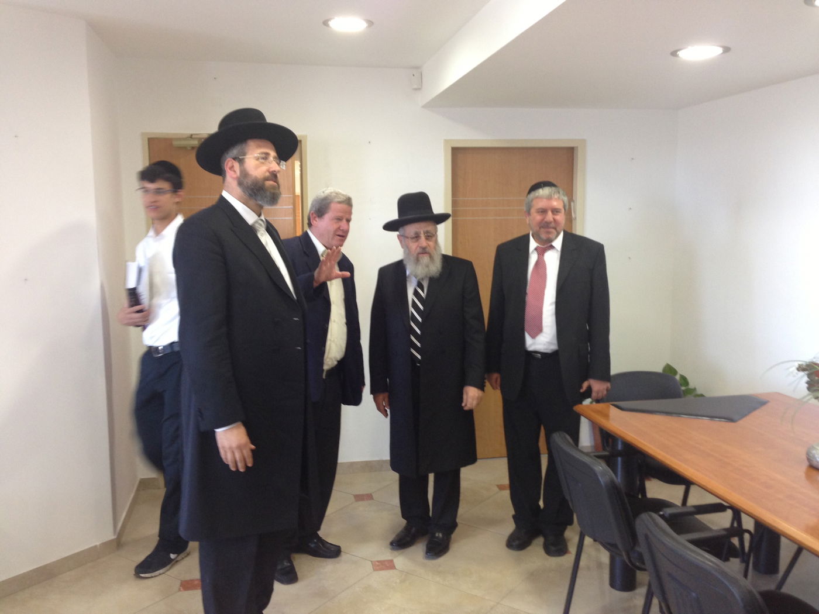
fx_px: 781
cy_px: 307
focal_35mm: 33
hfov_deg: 55.4
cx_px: 410
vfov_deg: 42.9
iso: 100
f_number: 2.4
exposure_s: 1/20
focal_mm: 4.13
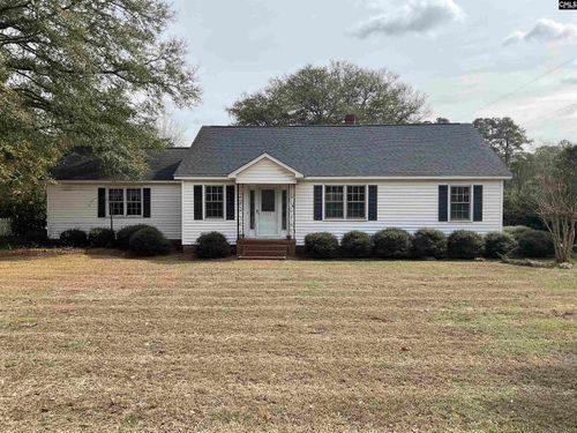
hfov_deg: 61.7
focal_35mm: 29
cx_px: 288
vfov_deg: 48.2
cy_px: 216
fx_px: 483
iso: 16
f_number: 1.8
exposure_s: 1/1984
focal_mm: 3
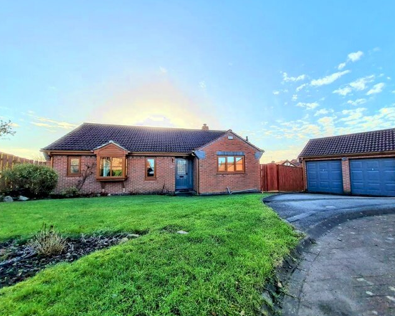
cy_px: 160
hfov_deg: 100.5
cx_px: 211
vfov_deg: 88.0
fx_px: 164
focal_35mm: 14
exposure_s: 1/634
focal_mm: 1.74
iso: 50
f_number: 2.2
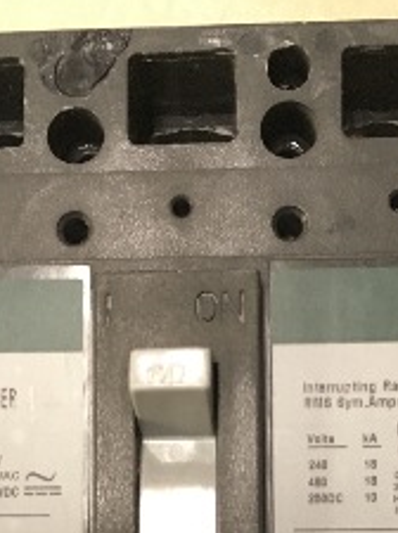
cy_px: 500
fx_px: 953
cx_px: 211
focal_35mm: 62
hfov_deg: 23.6
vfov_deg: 29.7
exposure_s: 1/15
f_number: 2.2
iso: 400
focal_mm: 4.15
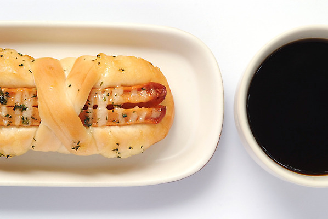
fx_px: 1122
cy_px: 110
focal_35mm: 123
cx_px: 164
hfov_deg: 16.6
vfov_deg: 11.2
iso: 100
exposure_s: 1/14
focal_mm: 82
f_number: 11
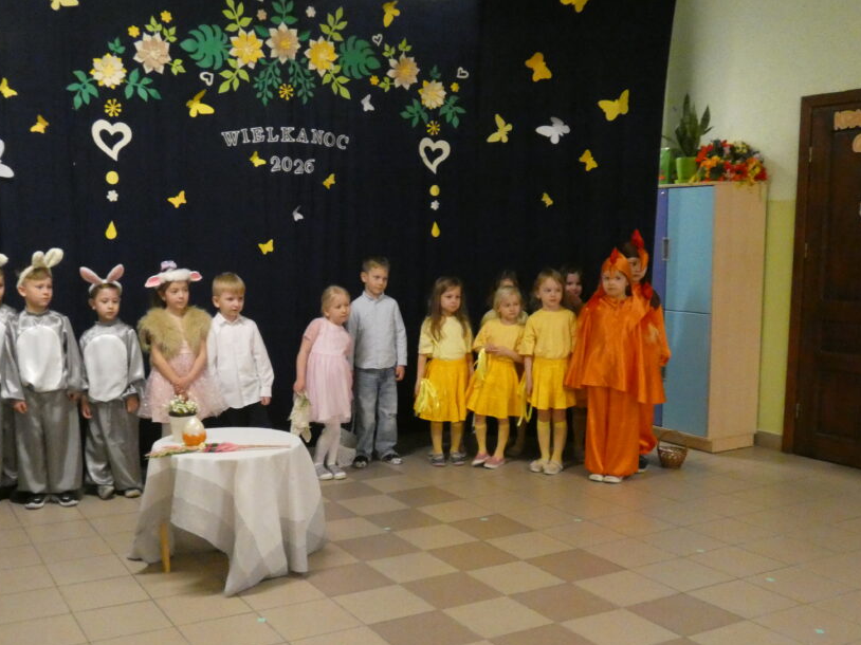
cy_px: 388
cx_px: 340
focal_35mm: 39
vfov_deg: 36.7
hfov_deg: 47.6
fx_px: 970
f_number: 3.3
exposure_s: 1/60
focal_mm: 5.5
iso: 1600
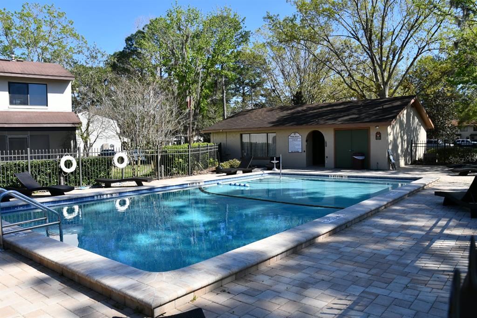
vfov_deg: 47.9
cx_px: 238
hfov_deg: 67.4
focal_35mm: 27
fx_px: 358
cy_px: 159
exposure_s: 1/250
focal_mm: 18
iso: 110
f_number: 8
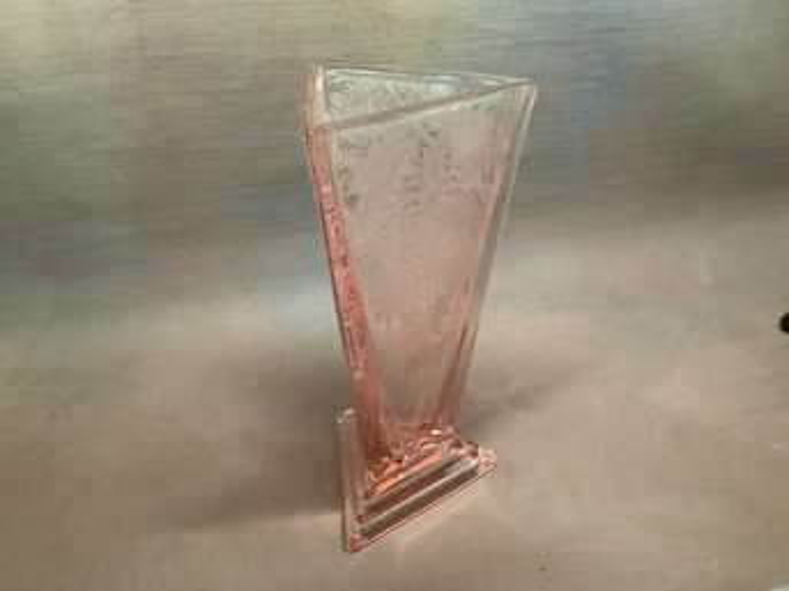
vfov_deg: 45.4
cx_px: 394
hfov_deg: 58.4
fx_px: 706
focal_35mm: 31
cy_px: 296
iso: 400
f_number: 2.4
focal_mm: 3.3
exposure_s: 1/33
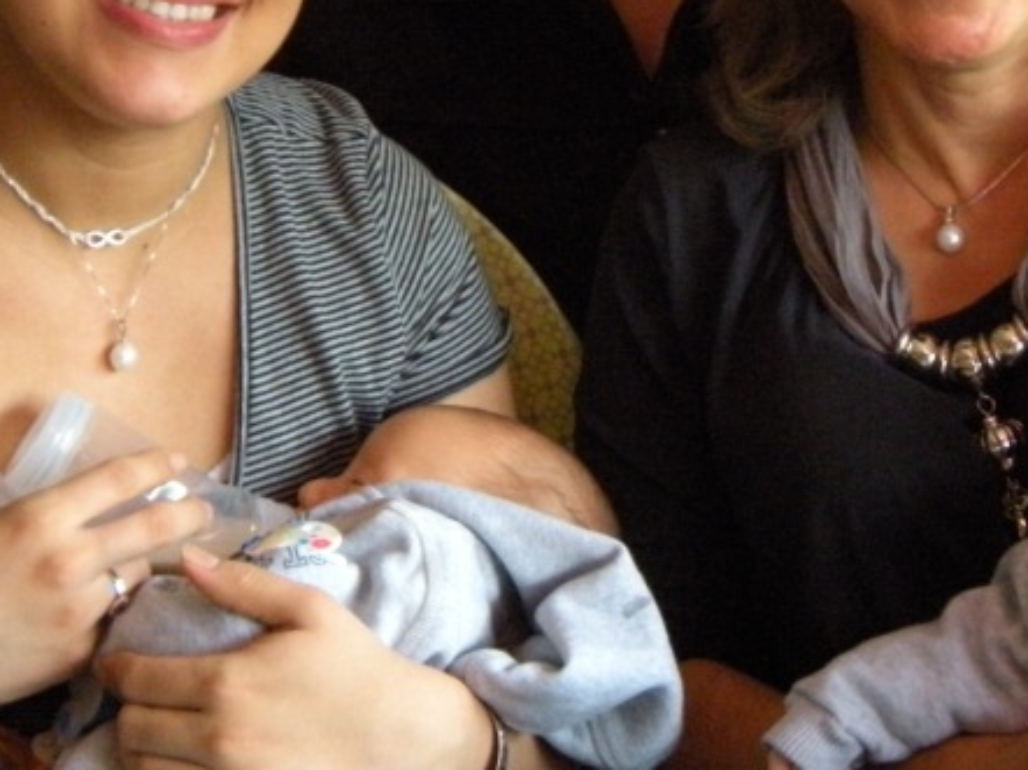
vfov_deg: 14.3
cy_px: 63
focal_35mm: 102
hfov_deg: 19.3
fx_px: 3027
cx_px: 614
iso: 400
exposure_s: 1/20.4
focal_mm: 7.4
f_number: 4
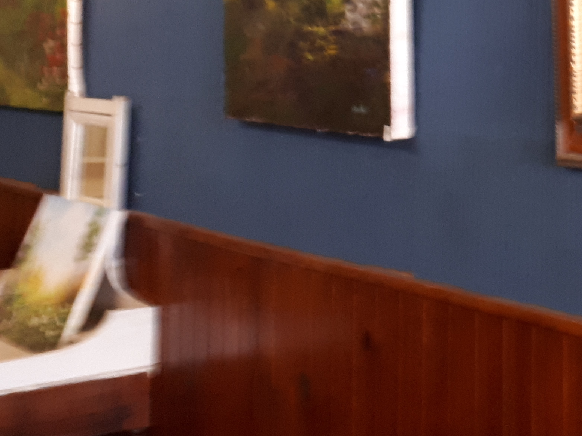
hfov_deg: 23.2
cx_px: 610
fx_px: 1345
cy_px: -105
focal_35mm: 80
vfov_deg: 17.5
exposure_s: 1/15
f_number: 1.9
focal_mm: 3.6
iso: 160
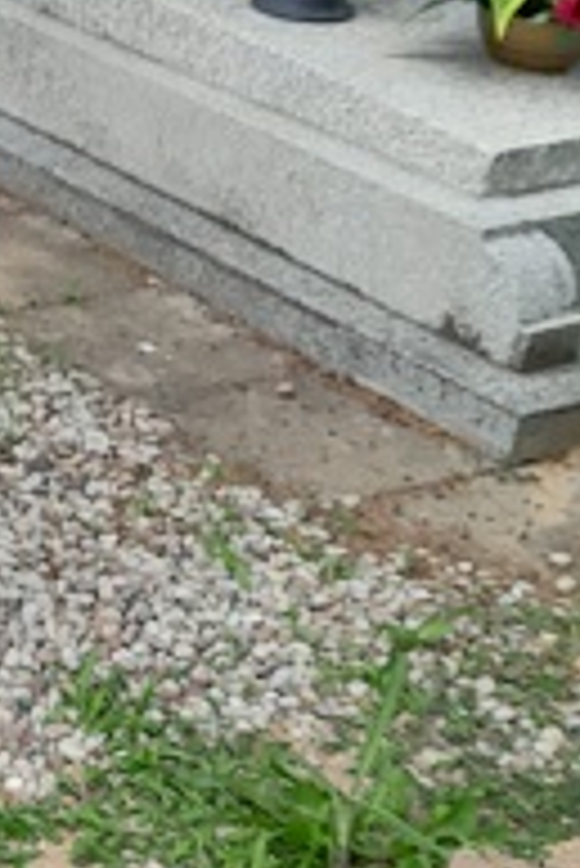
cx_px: -423
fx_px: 2243
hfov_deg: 13.4
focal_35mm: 93
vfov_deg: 21.9
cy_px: 364
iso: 40
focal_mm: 4
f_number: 1.8
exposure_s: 1/292
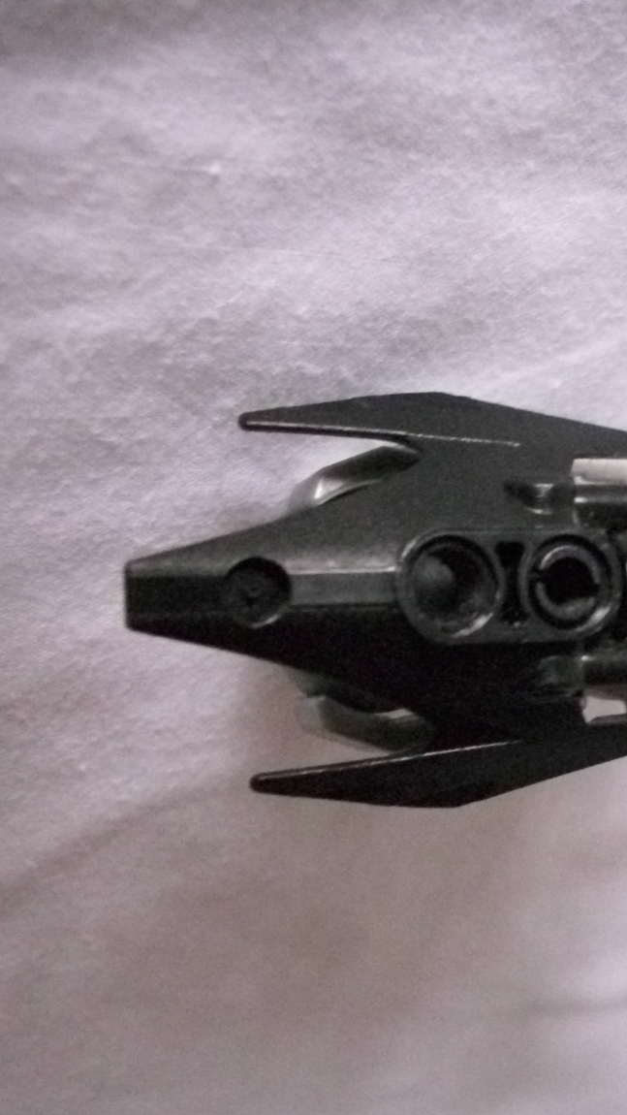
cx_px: 620
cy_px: 558
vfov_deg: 43.7
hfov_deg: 24.3
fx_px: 1389
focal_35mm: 47
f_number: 2.8
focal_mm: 6.2
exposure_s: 1/60
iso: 800
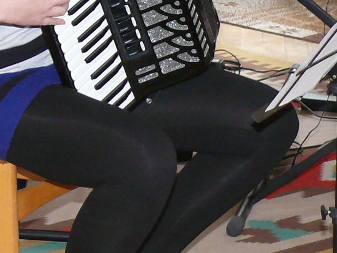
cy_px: -95
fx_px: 2190
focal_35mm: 225
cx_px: 44
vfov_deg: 6.5
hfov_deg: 8.8
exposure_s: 1/50
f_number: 3.2
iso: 200
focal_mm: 10.7
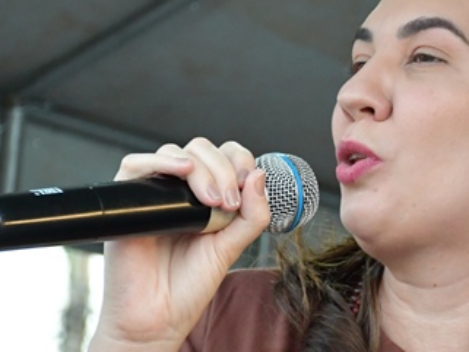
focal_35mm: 304
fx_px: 4120
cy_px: 290
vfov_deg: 4.9
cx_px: 653
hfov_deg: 6.4
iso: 2500
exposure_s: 1/125
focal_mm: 66
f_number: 5.6
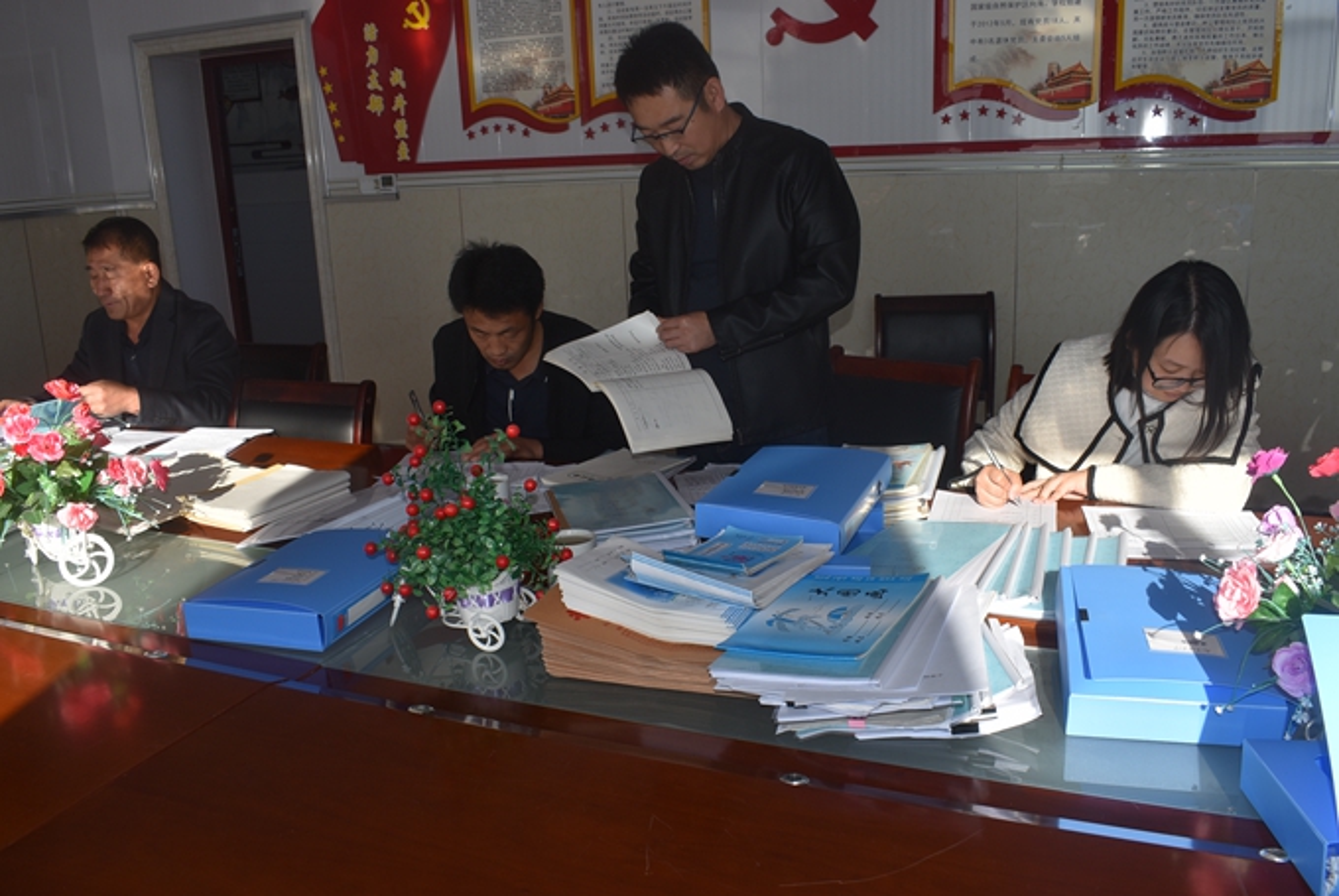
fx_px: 1117
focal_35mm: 30
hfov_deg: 61.9
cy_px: 448
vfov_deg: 43.7
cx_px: 670
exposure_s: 1/200
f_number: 7.1
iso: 100
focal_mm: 20
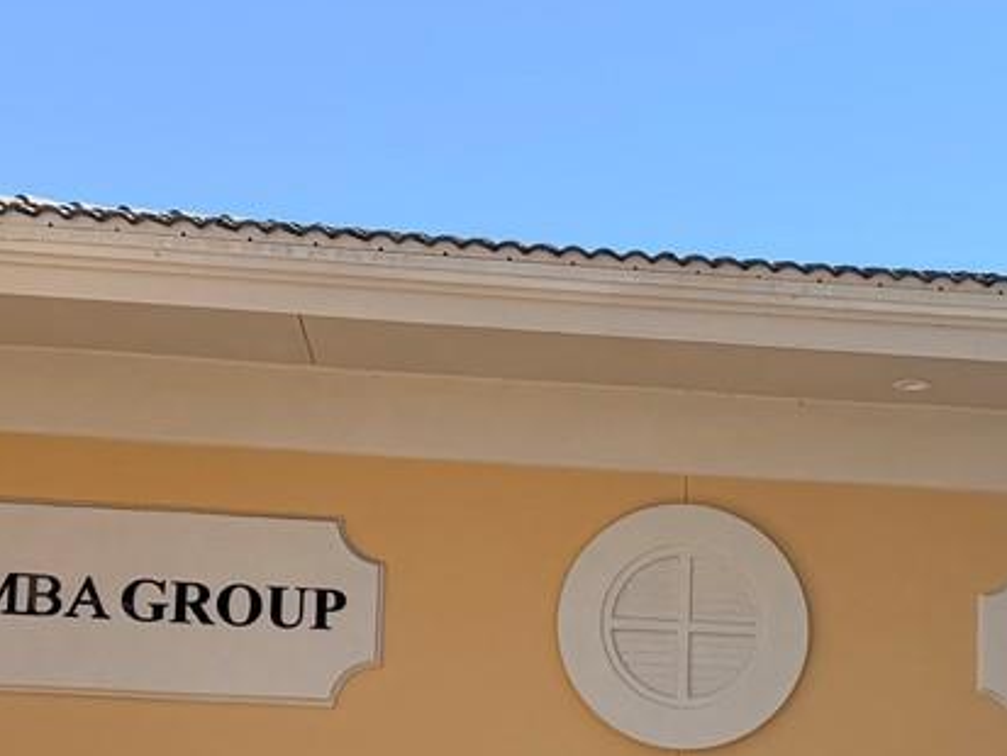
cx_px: 931
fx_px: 2706
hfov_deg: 20.6
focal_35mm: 93
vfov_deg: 15.5
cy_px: 827
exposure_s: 1/1770
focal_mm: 6.76
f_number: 1.78
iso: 80
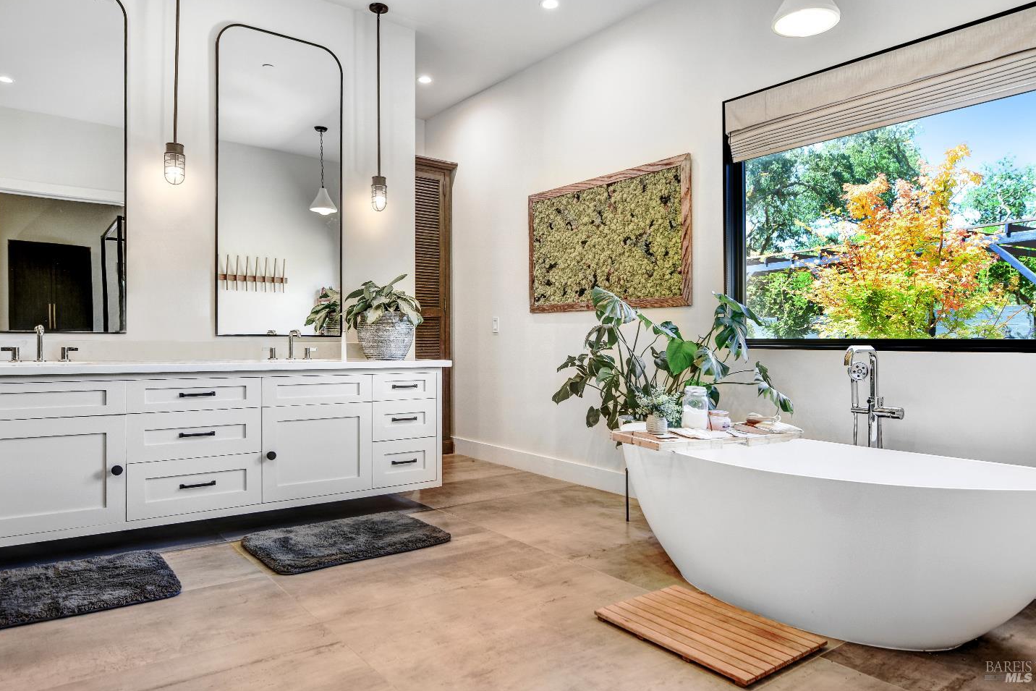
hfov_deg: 78.6
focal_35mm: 22
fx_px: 633
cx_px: 502
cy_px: 331
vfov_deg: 57.2
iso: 100
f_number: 3.2
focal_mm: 14
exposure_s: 1/40
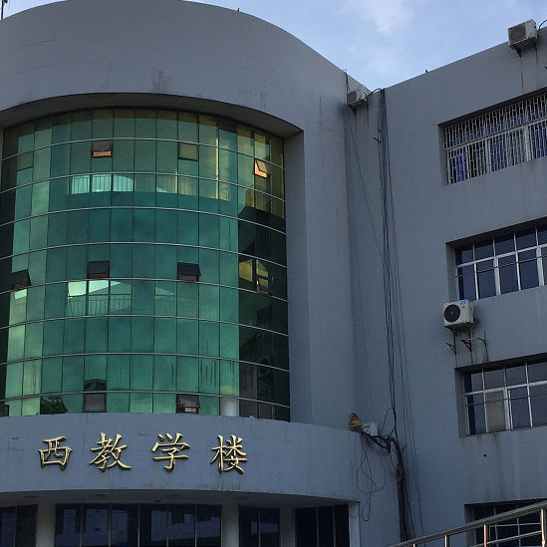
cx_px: 208
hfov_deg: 30.4
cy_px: 334
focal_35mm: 56
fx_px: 1001
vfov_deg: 30.5
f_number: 2.2
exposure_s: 1/488
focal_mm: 4.15
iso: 32
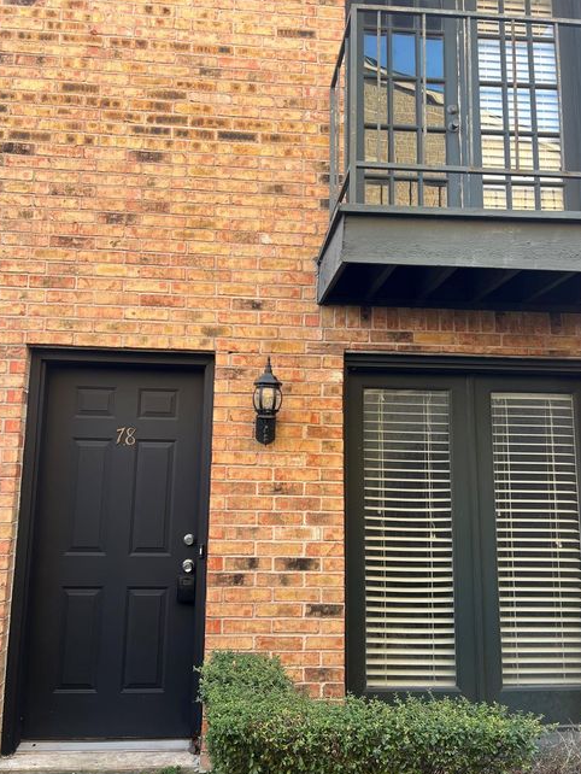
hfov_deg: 51.4
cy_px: 382
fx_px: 604
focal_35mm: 27
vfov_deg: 65.3
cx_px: 283
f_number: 1.5
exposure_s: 1/125
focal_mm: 5.7
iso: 32
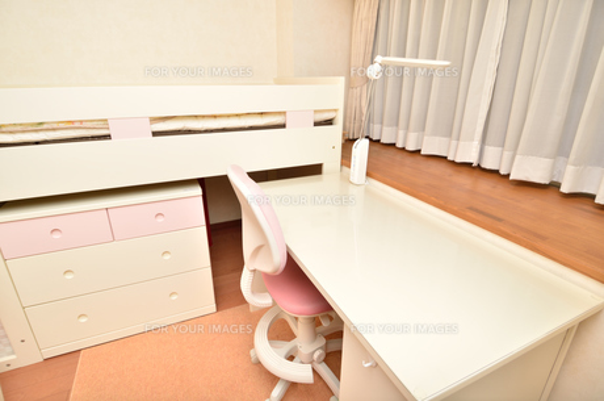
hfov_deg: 90.1
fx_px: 301
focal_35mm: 18
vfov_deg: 67.2
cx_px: 302
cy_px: 200
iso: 100
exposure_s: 1/320
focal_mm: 12
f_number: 5
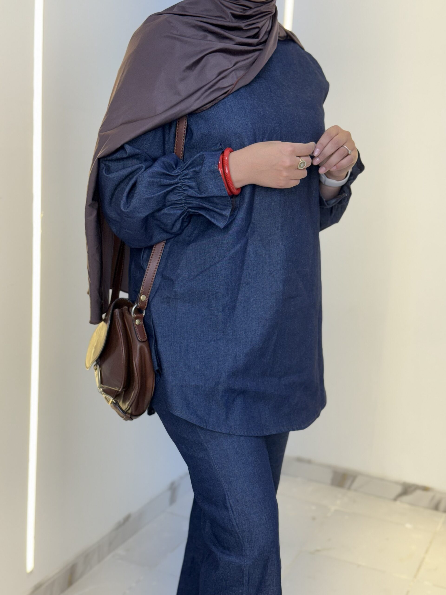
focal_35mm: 48
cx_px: 223
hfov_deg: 30.3
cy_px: 298
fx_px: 825
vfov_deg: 39.7
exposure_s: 1/223
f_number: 1.78
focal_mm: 6.76
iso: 64
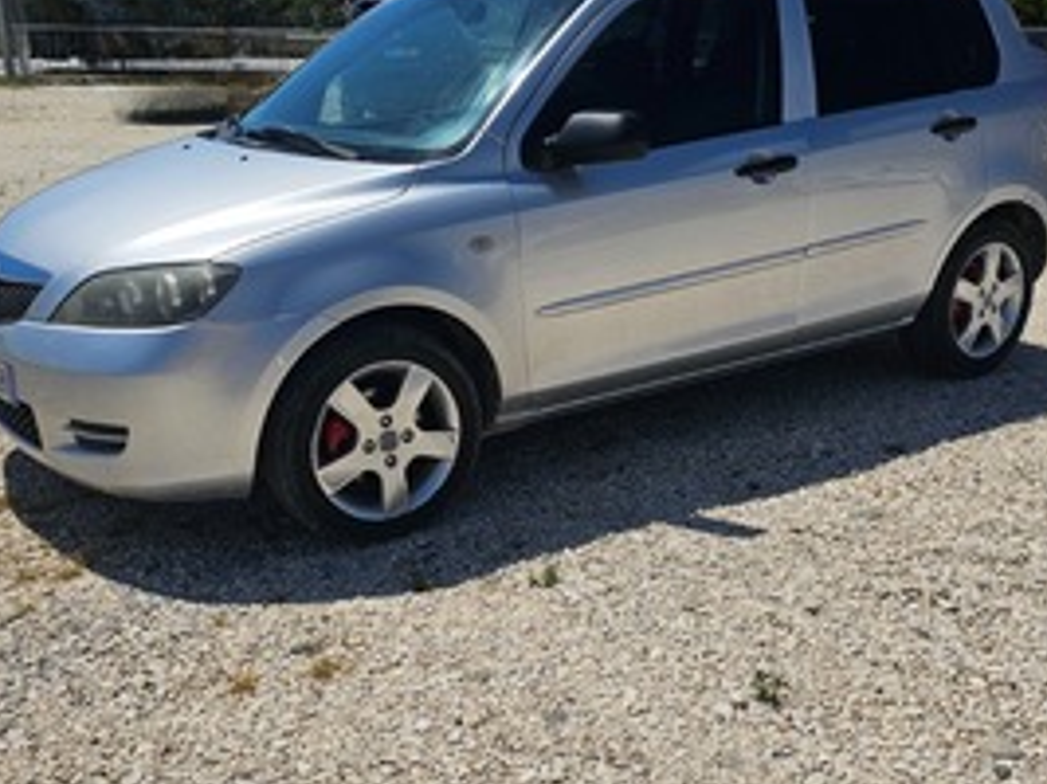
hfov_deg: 58.3
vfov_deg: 45.4
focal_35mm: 31
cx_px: 494
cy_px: 412
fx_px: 937
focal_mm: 6.3
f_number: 1.7
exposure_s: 1/2000
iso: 10
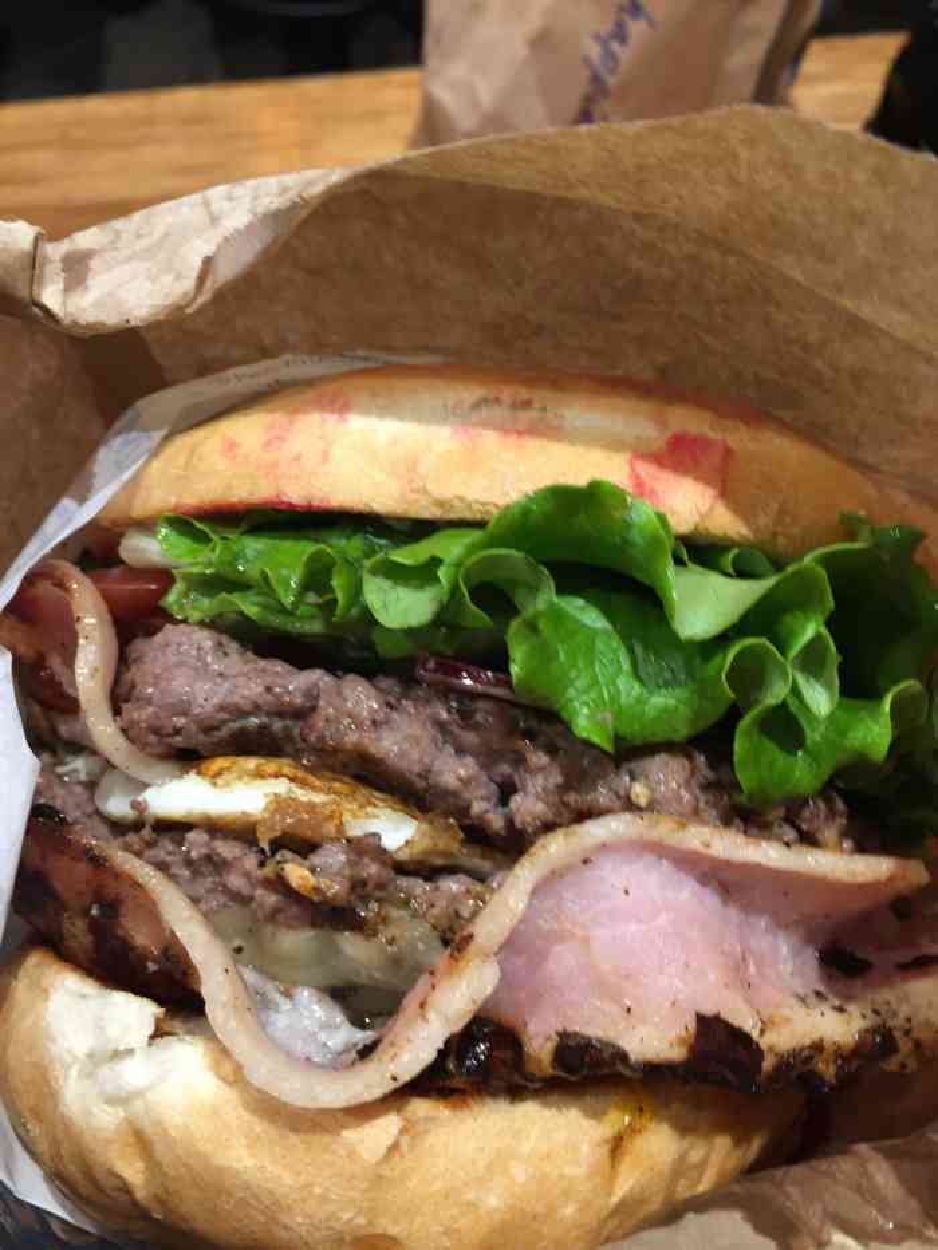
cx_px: 469
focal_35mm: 29
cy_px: 625
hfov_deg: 48.2
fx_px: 1048
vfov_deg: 61.7
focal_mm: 4.15
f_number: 2.2
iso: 125
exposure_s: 1/33
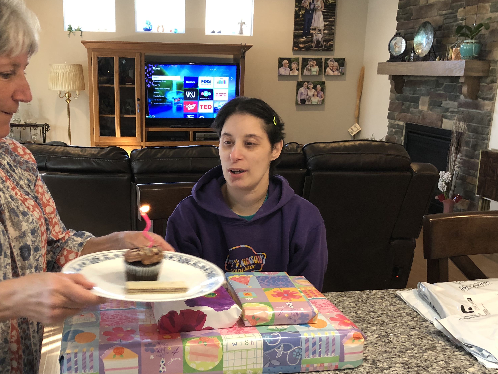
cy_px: 206
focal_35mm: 38
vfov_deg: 37.7
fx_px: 547
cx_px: 197
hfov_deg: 48.7
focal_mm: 3.99
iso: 200
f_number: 1.8
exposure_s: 1/60
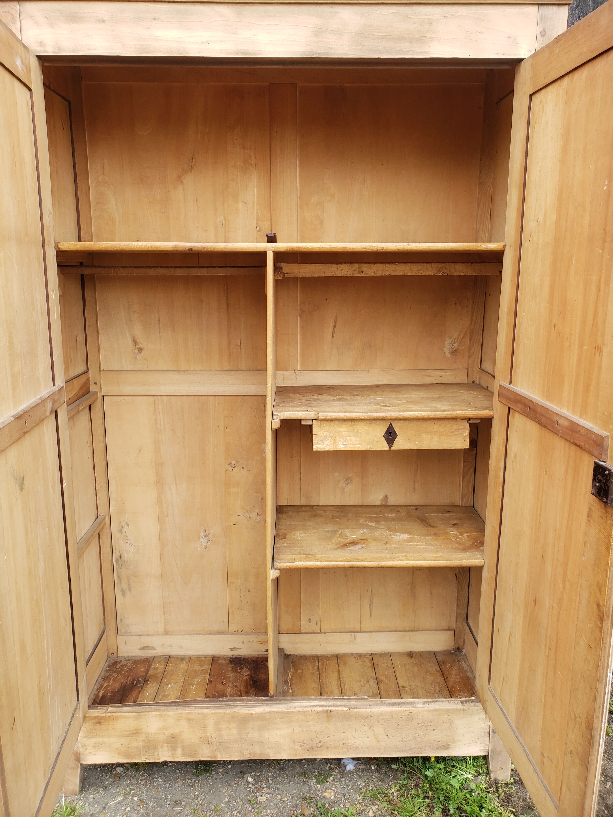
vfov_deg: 67.3
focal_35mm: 26
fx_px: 614
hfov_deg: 53.1
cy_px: 408
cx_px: 306
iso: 64
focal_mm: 4.3
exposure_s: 1/100
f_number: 2.4
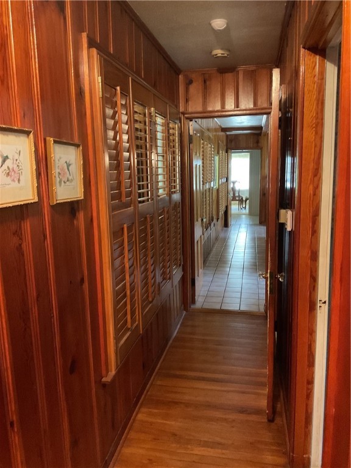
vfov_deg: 61.7
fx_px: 392
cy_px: 234
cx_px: 176
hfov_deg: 48.2
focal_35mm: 29
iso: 500
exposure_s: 1/30
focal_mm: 3
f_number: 1.8
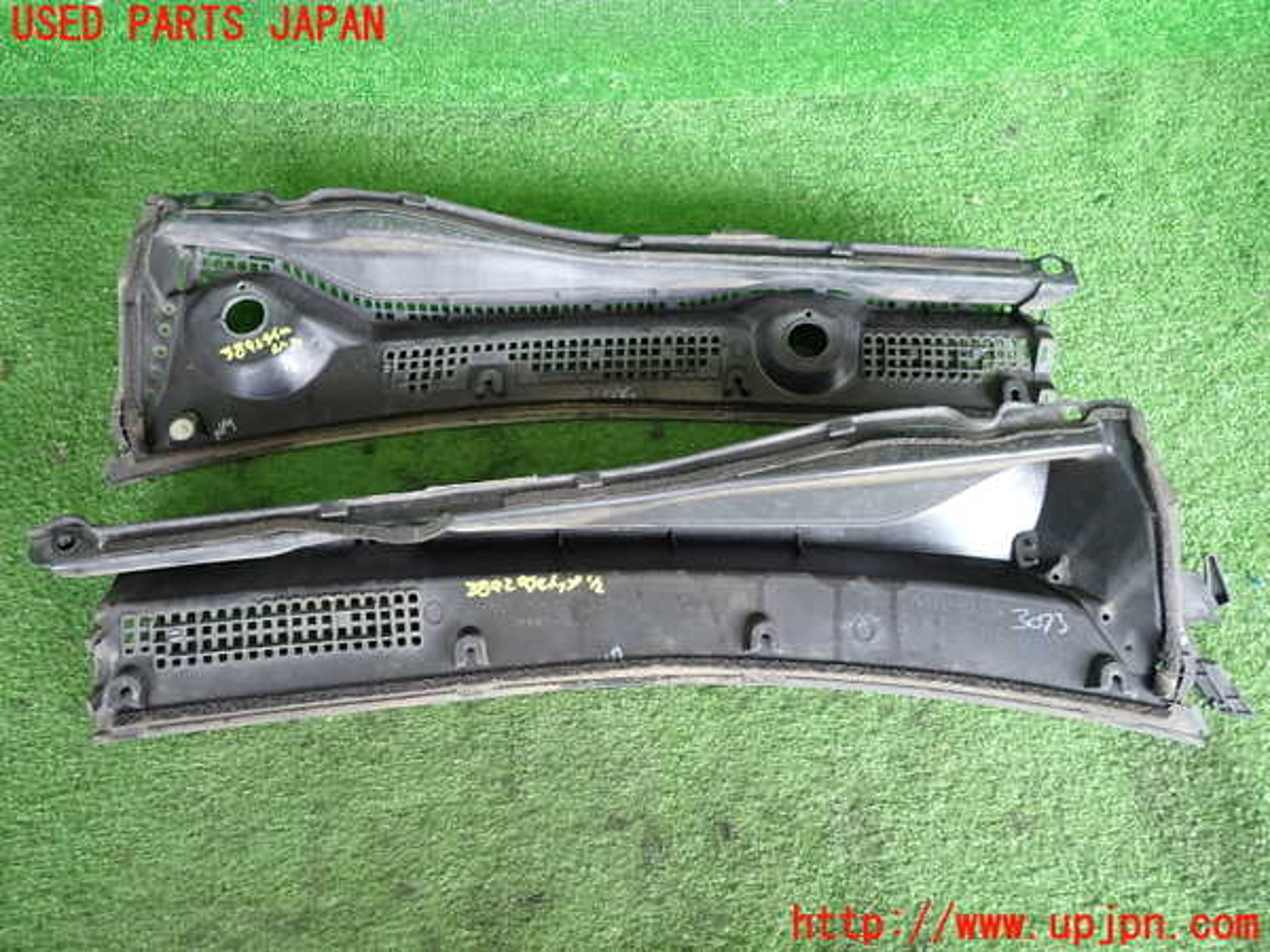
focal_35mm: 25
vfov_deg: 54.9
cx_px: 635
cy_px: 476
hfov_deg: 69.4
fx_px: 917
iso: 200
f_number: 2
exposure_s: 1/50
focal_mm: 4.5
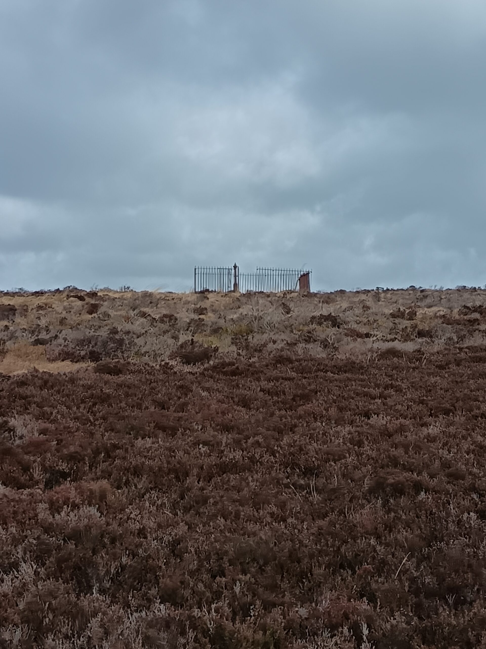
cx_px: 243
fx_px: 1198
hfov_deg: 22.9
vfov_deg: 30.3
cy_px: 324
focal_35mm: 64
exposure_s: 1/300
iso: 100
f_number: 1.75
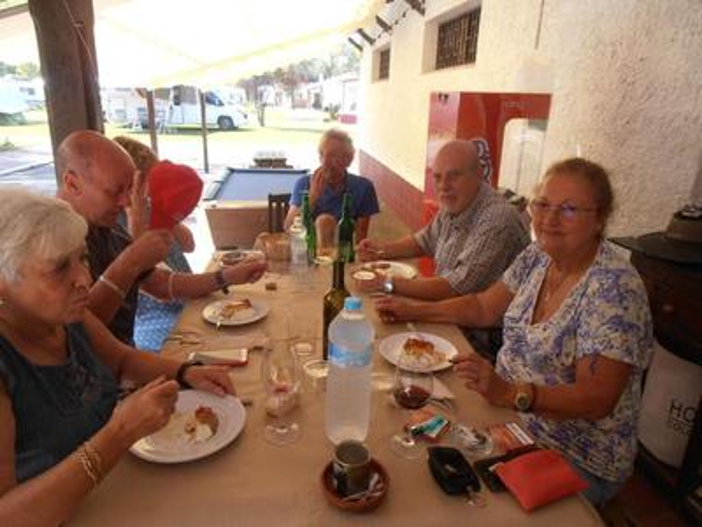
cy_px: 264
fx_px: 487
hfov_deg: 71.6
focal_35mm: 24
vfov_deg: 56.8
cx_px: 351
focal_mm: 4.2
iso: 200
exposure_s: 1/320
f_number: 3
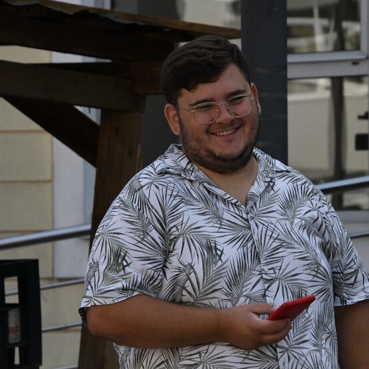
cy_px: 184
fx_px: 3353
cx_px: 232
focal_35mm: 278
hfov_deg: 6.3
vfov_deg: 6.3
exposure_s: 1/8000
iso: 6400
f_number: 11
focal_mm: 145
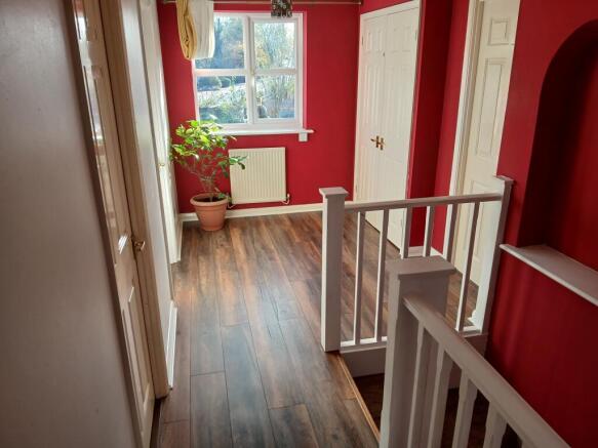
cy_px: 224
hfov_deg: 67.3
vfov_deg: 53.0
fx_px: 449
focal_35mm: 26
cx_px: 299
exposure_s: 1/50
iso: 25
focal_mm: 3.98
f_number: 1.8
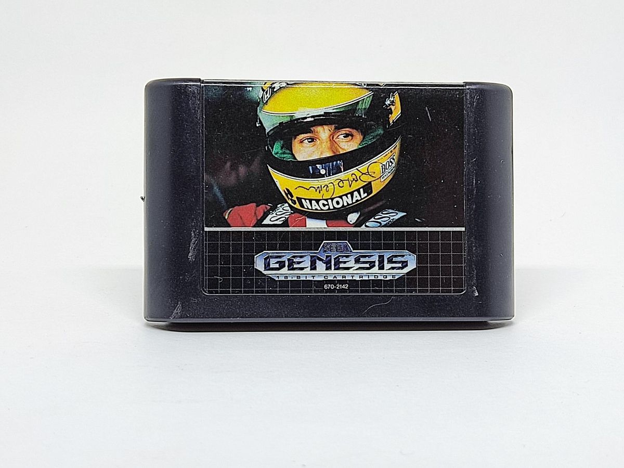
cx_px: 312
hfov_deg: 33.8
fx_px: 1028
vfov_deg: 25.7
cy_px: 234
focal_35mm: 57
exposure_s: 1/120
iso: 55
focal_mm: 4.71
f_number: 1.79
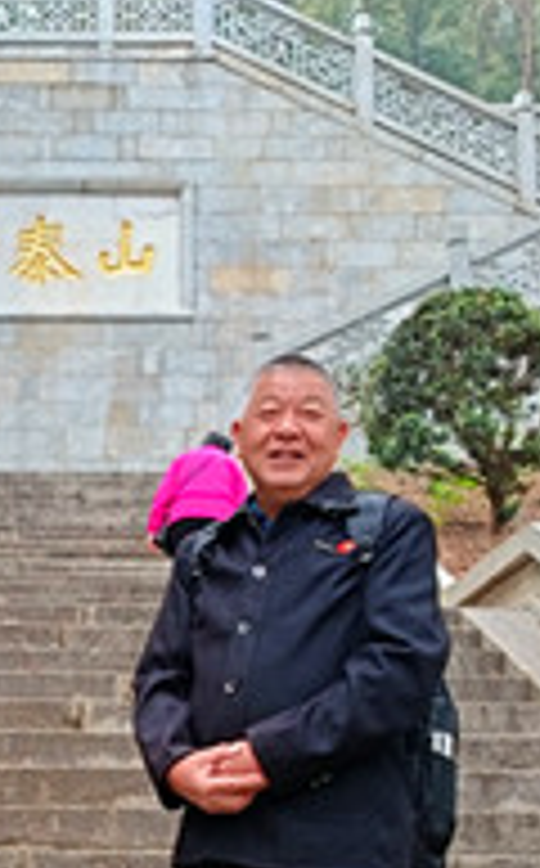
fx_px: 1560
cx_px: 18
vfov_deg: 30.0
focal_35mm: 66
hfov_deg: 19.2
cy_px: 758
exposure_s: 1/120
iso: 408
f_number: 1.75
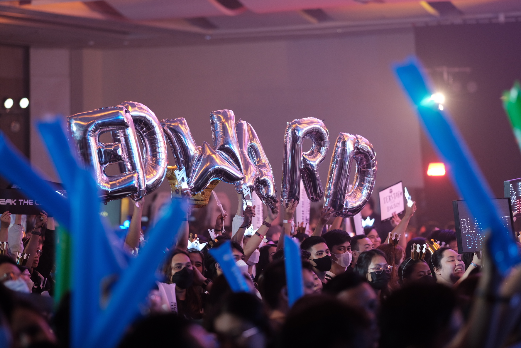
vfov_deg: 10.2
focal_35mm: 135
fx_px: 1954
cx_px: 260
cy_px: 174
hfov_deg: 15.2
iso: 1000
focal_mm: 90
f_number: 2
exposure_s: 1/100
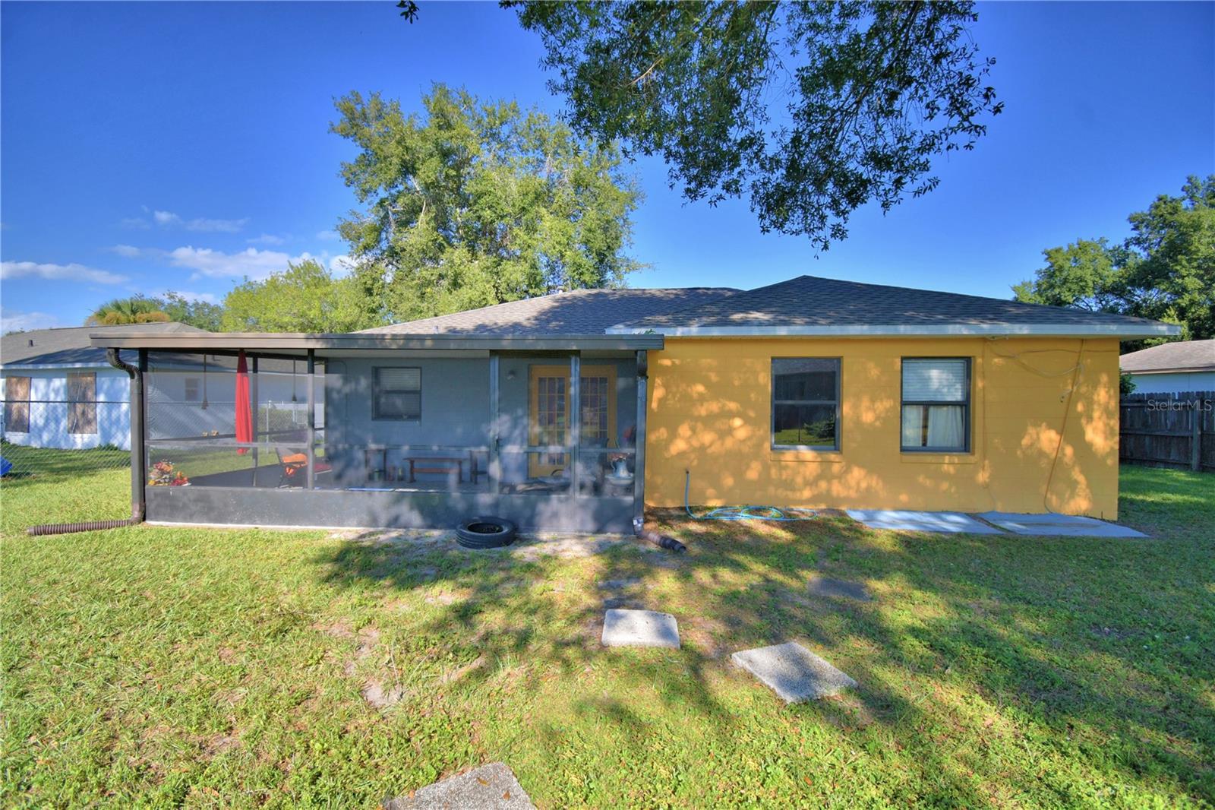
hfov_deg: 100.4
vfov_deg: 77.3
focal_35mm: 15
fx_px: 506
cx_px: 608
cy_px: 405
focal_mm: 10
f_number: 4.5
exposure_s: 1/640
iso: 100
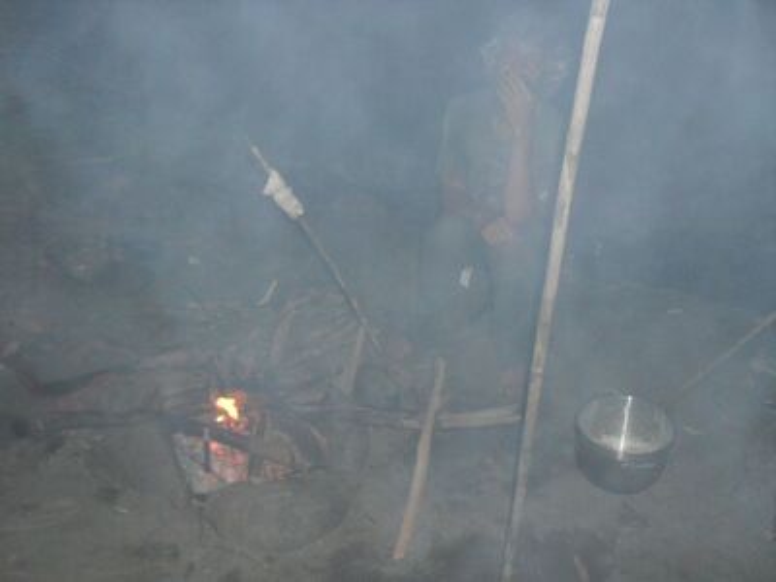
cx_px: 388
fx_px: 852
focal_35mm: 38
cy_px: 291
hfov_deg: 49.0
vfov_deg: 37.7
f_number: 2.8
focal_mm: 6.3
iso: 200
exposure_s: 1/45
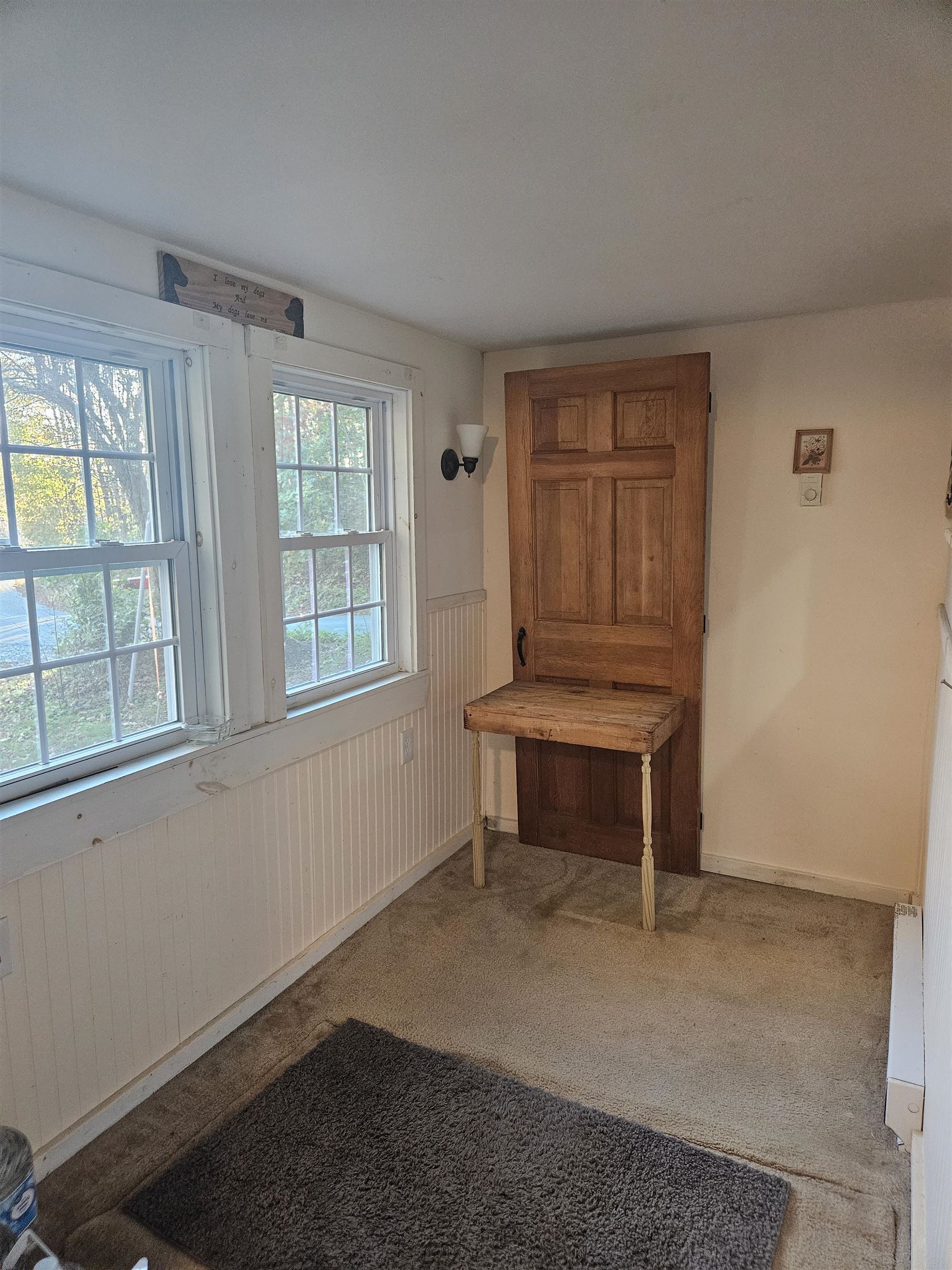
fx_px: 843
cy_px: 635
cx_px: 476
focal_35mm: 23
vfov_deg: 73.9
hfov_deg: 58.9
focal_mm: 5.4
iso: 800
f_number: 1.8
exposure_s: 1/120
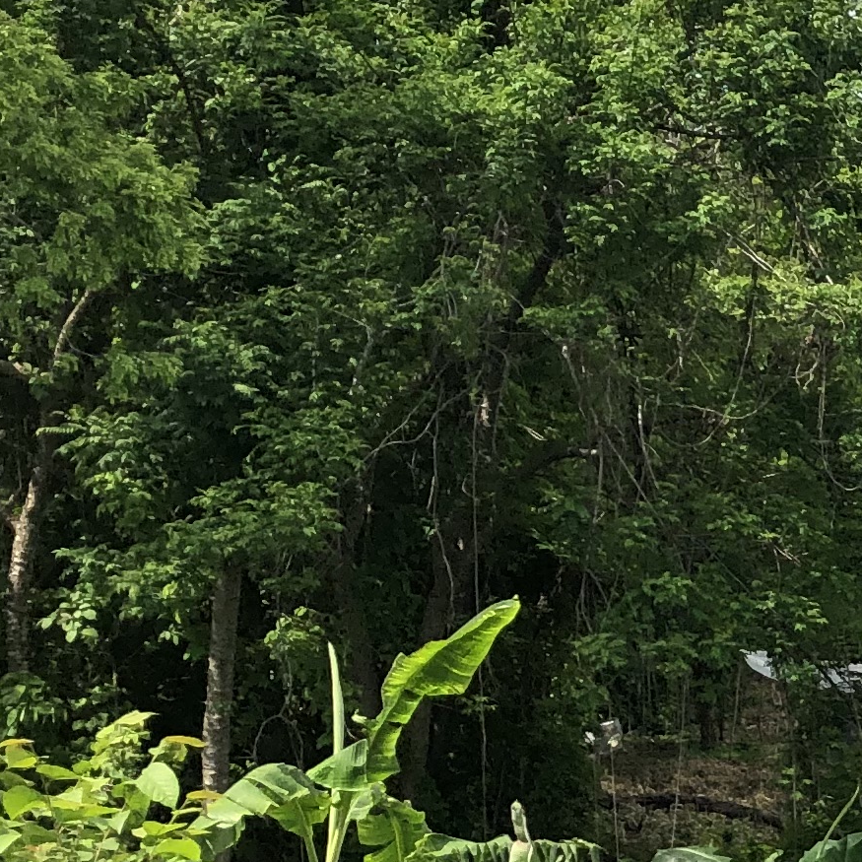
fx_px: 3212
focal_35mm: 114
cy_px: 636
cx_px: 1667
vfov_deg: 15.2
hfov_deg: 13.4
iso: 20
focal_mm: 4
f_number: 1.8
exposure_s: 1/1845
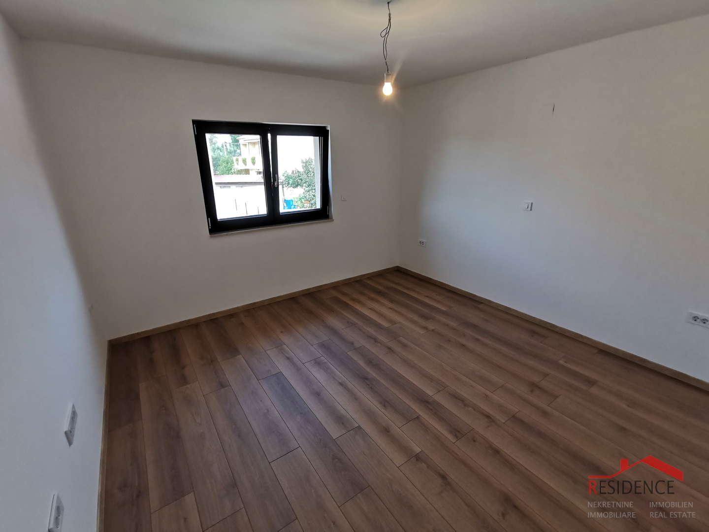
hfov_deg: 94.5
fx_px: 328
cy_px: 266
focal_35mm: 16
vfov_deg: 78.1
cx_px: 354
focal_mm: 2.35
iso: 125
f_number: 2.2
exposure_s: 1/60
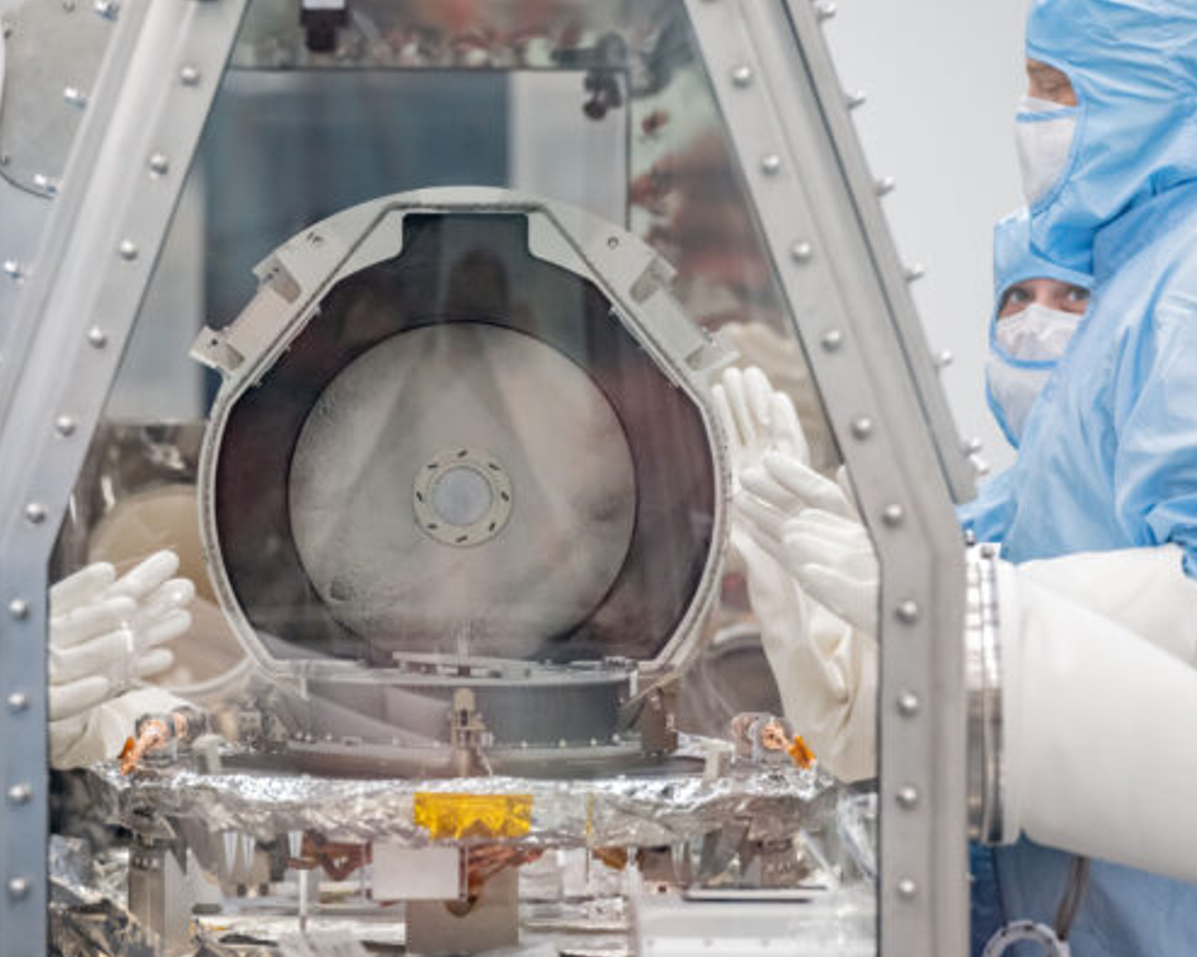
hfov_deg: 6.6
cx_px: 528
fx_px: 10343
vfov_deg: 5.3
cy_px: 465
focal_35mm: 292
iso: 2000
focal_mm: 200
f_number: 4
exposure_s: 1/500
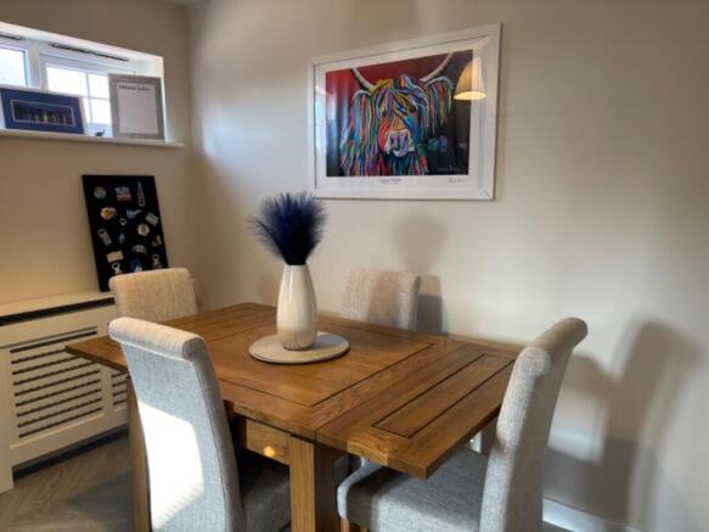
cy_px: 266
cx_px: 354
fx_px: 532
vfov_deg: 53.0
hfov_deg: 67.3
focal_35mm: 26
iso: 125
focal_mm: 5.96
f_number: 1.6
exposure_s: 1/50
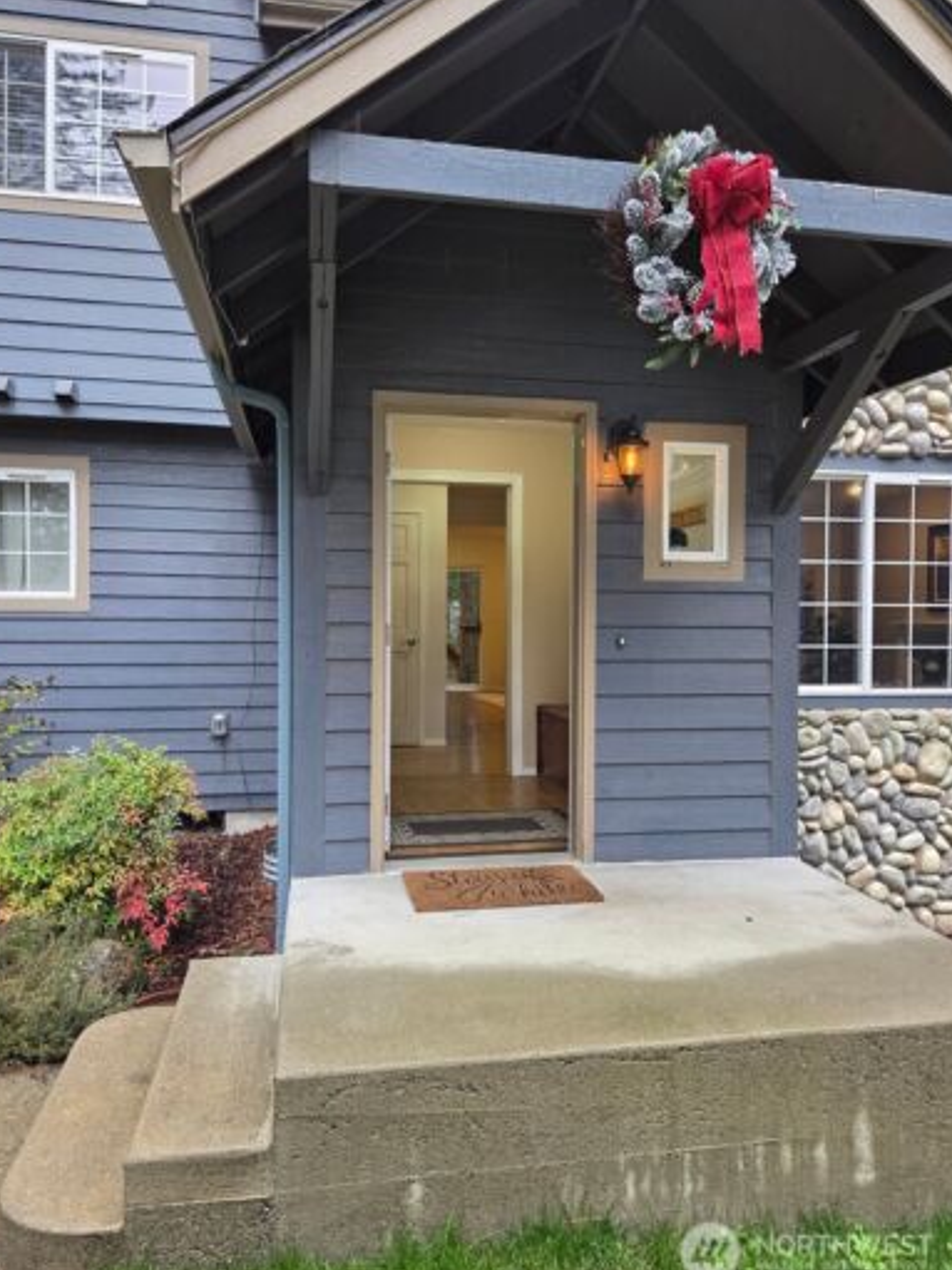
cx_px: 465
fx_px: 880
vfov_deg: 71.6
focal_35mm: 24
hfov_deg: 56.8
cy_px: 633
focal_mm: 5.4
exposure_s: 1/120
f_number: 1.8
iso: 125
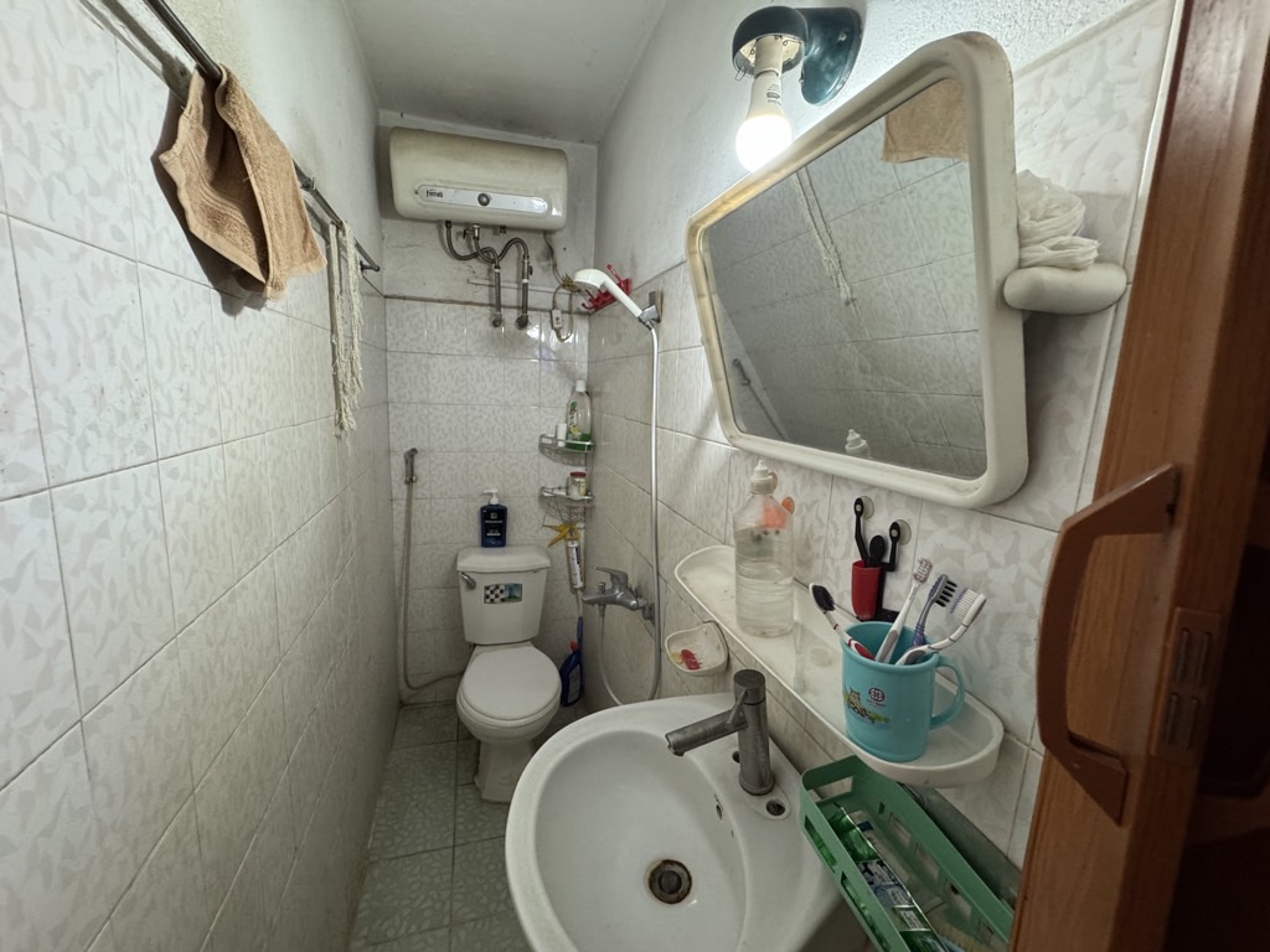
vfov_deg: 85.7
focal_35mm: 14
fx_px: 514
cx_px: 635
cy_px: 476
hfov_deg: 102.1
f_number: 2.2
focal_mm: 2.22
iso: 400
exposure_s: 1/50
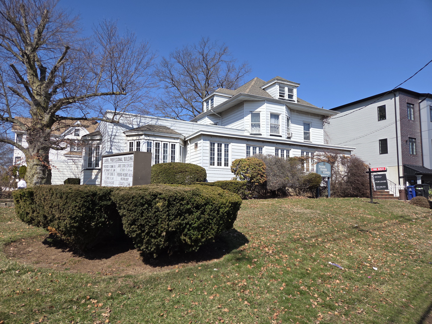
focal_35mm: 23
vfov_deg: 58.9
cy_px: 162
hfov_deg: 73.9
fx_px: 287
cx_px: 216
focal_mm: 5.4
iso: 25
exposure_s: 1/1732
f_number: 1.8
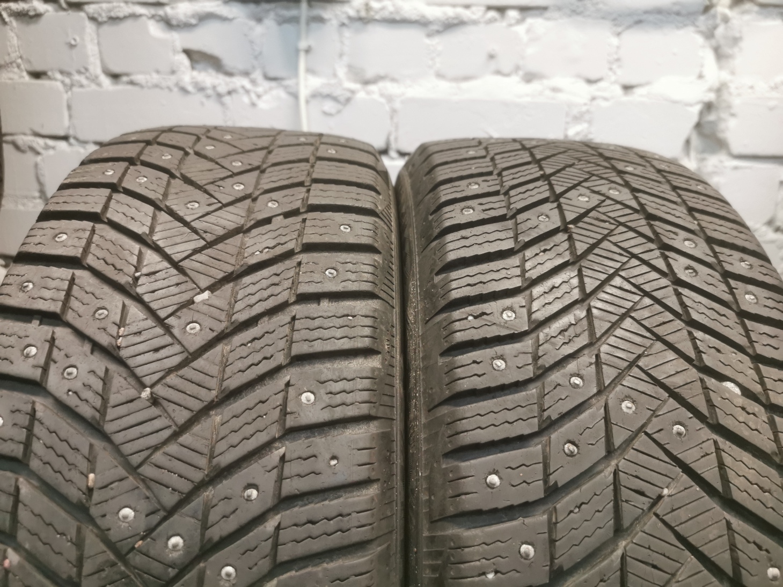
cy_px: 294
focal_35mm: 27
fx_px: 611
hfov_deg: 65.3
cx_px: 392
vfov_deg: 51.3
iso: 200
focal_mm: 5.56
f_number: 1.6
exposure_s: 1/50
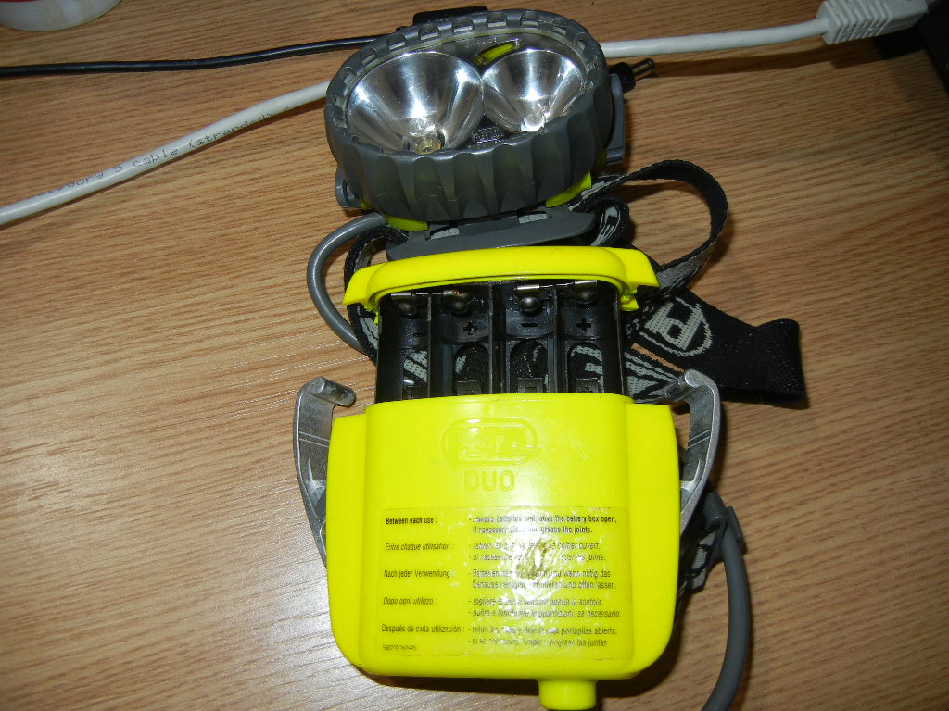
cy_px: 356
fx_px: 822
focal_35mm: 30
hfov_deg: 60.0
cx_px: 474
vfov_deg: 46.8
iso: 200
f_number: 3.5
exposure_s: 1/30
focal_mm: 5.4
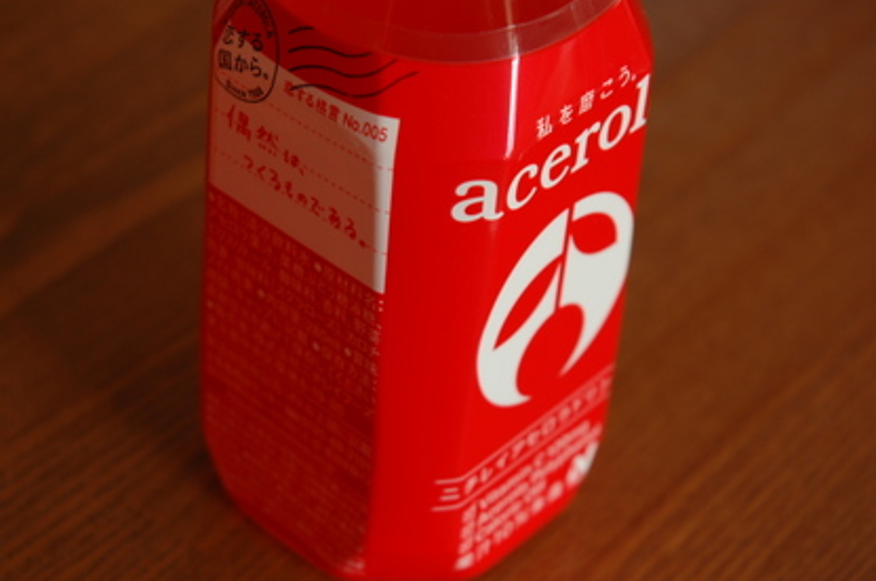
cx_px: 405
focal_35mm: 121
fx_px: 2940
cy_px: 288
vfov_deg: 11.3
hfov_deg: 16.9
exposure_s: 1/4
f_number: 6.3
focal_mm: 70
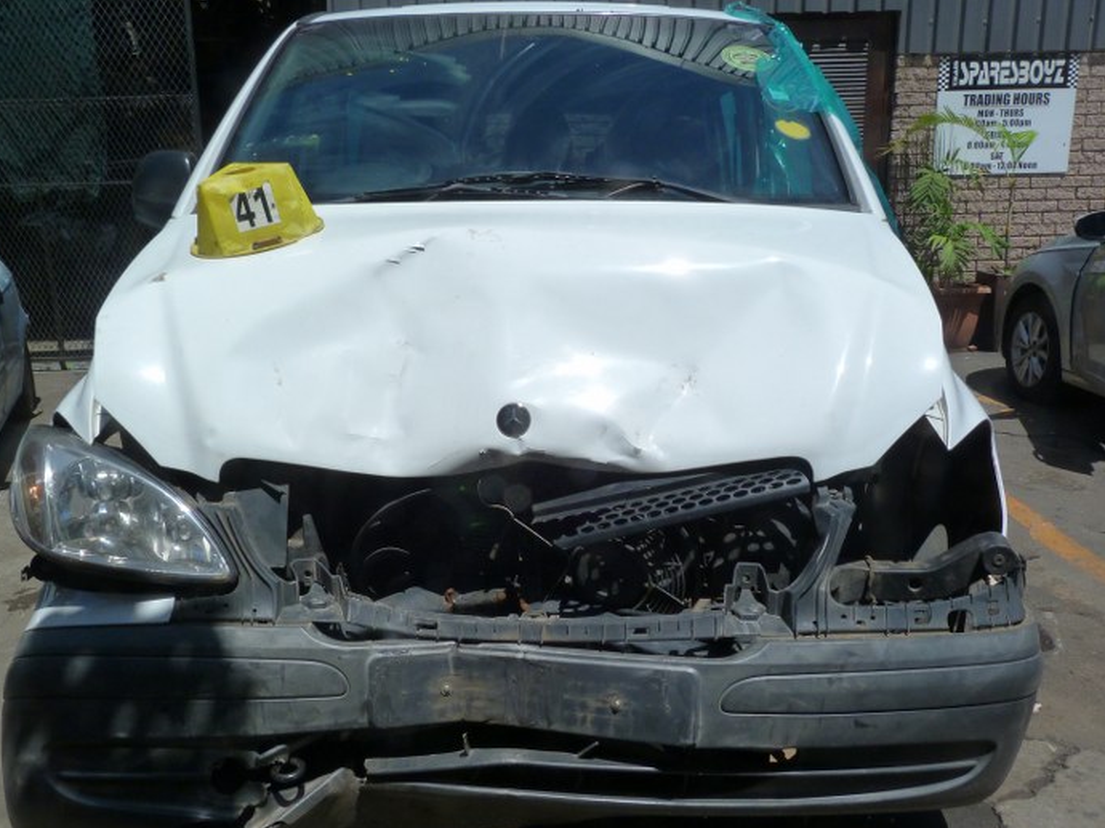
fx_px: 925
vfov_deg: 48.1
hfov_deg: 61.7
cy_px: 453
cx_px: 543
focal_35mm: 29
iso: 125
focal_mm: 4.5
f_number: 5.6
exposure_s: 1/640
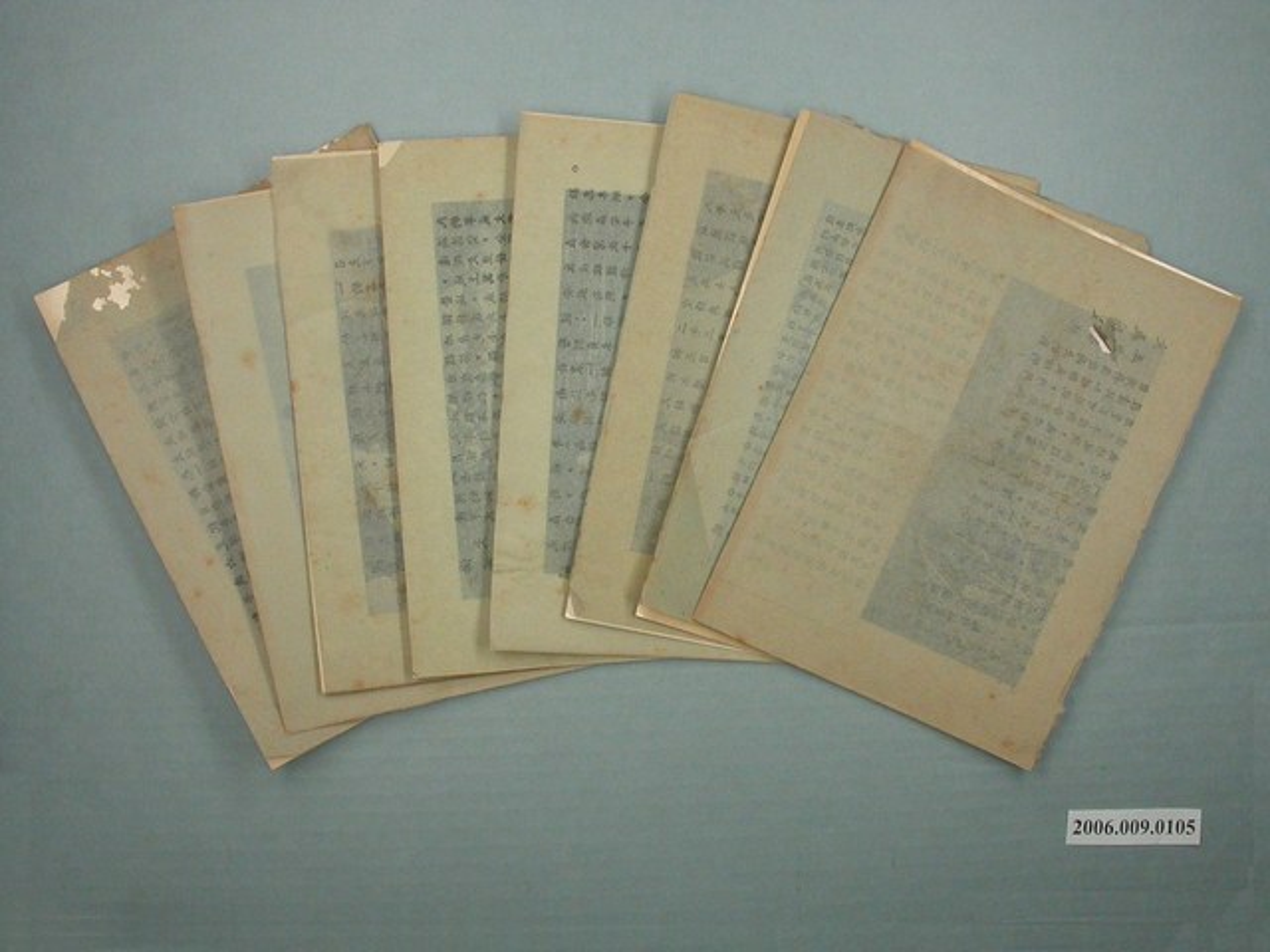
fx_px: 1394
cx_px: 635
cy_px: 476
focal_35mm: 38
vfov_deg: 37.7
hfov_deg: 49.0
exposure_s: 1/30
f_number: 6
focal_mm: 7.85
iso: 200
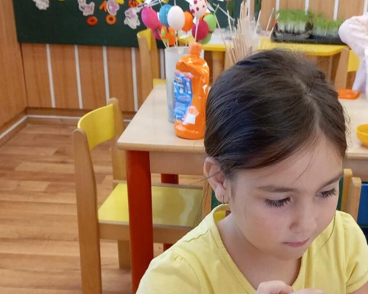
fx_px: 610
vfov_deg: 26.8
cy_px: 217
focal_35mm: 56
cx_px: 255
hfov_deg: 33.2
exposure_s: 1/50
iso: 125
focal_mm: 4
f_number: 1.8
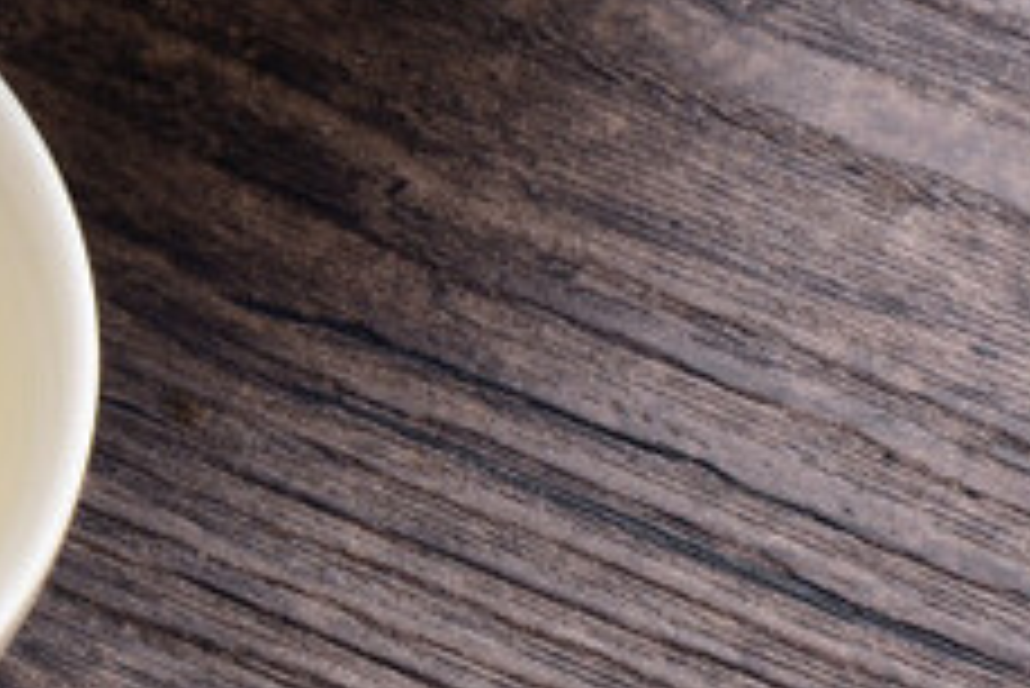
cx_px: -1385
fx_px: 7501
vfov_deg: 5.2
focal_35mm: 262
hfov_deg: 7.4
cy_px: -524
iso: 64
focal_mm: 50
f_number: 16
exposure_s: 1/125
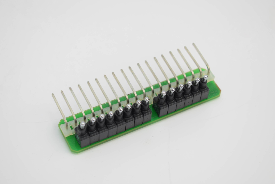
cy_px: 92
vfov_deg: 17.5
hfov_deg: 26.0
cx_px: 138
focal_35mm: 78
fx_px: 596
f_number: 5.6
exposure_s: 1/90
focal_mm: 52
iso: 360
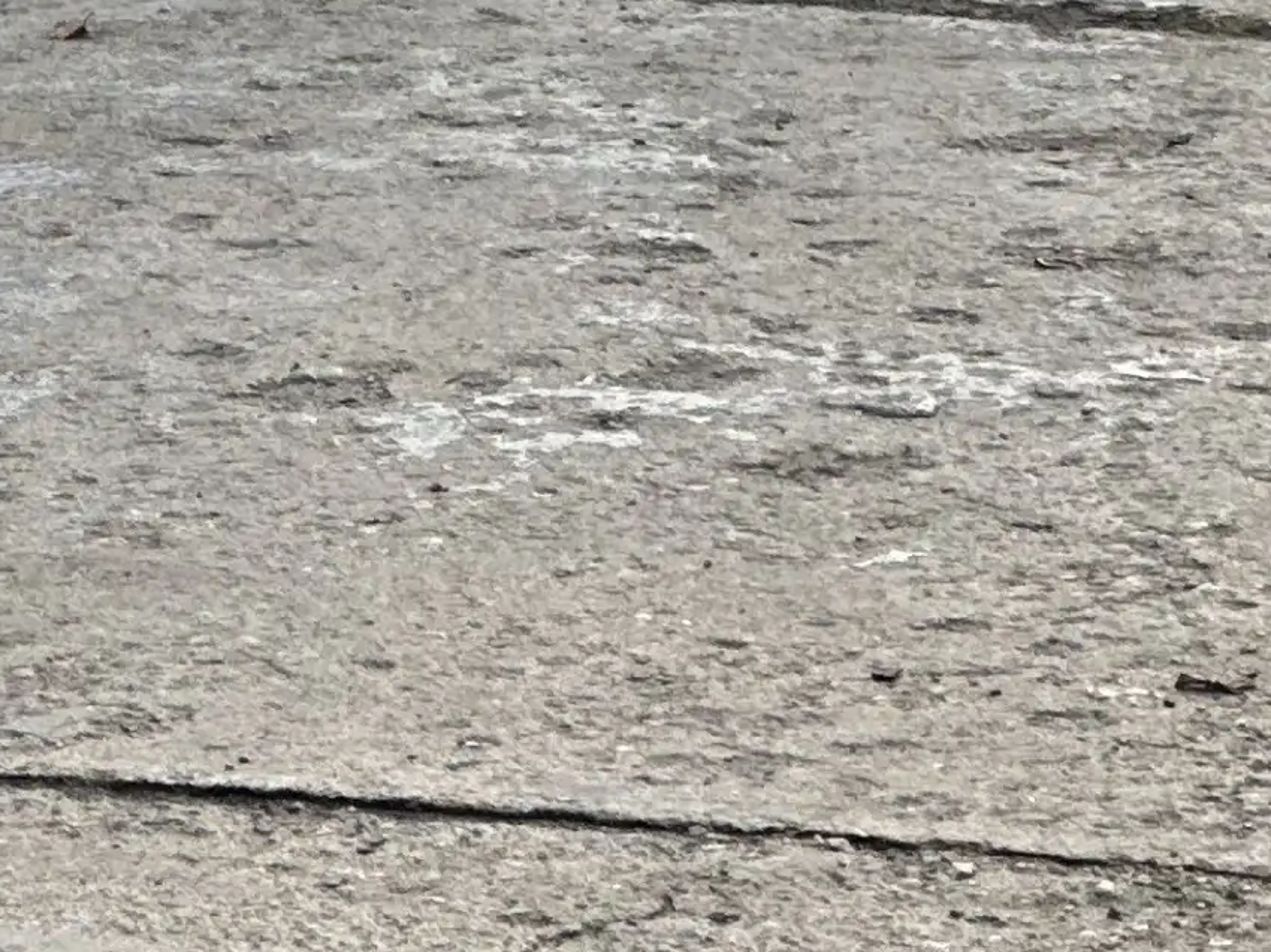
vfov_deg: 4.2
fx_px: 12774
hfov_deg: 5.6
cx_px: -1298
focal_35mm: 348
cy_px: -698
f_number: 2.8
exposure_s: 1/121
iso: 40
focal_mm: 9
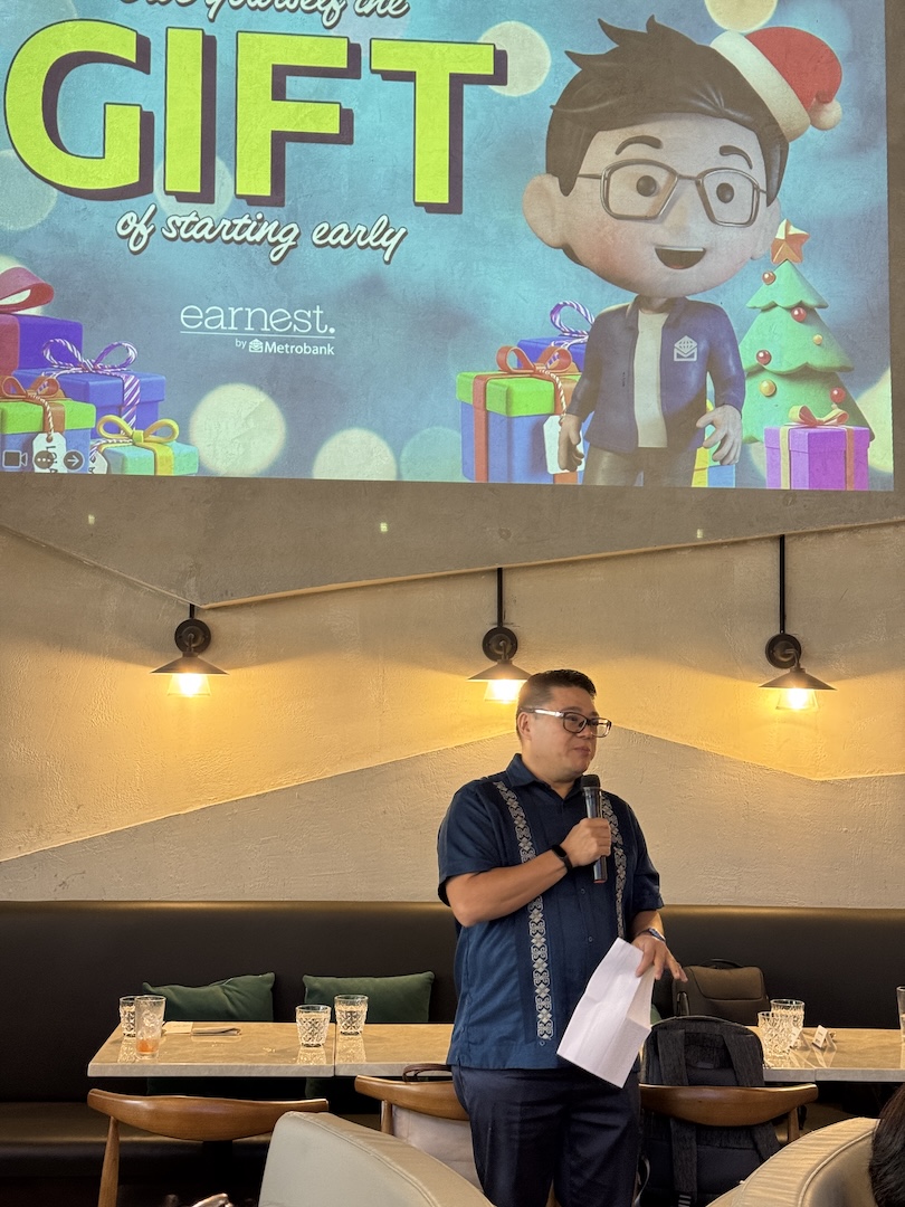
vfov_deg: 39.7
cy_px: 604
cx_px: 452
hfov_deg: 30.3
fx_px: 1673
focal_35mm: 48
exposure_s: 1/40
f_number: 1.78
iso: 250
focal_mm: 6.76
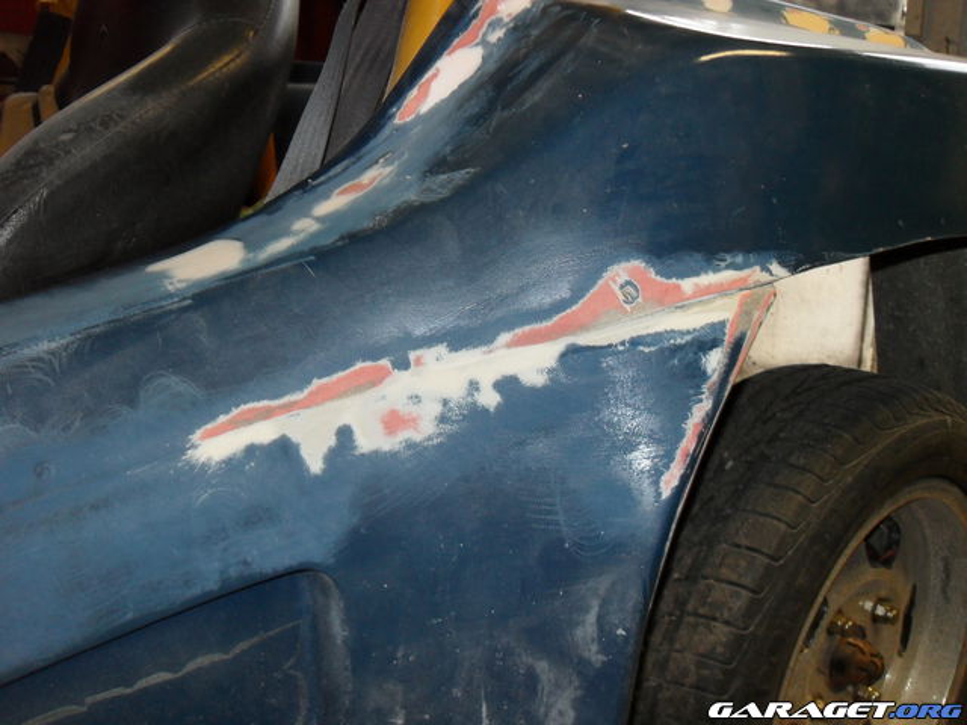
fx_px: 978
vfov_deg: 40.7
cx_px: 484
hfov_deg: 52.6
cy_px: 362
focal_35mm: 35
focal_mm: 6.2
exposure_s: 1/45
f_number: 2.8
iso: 200
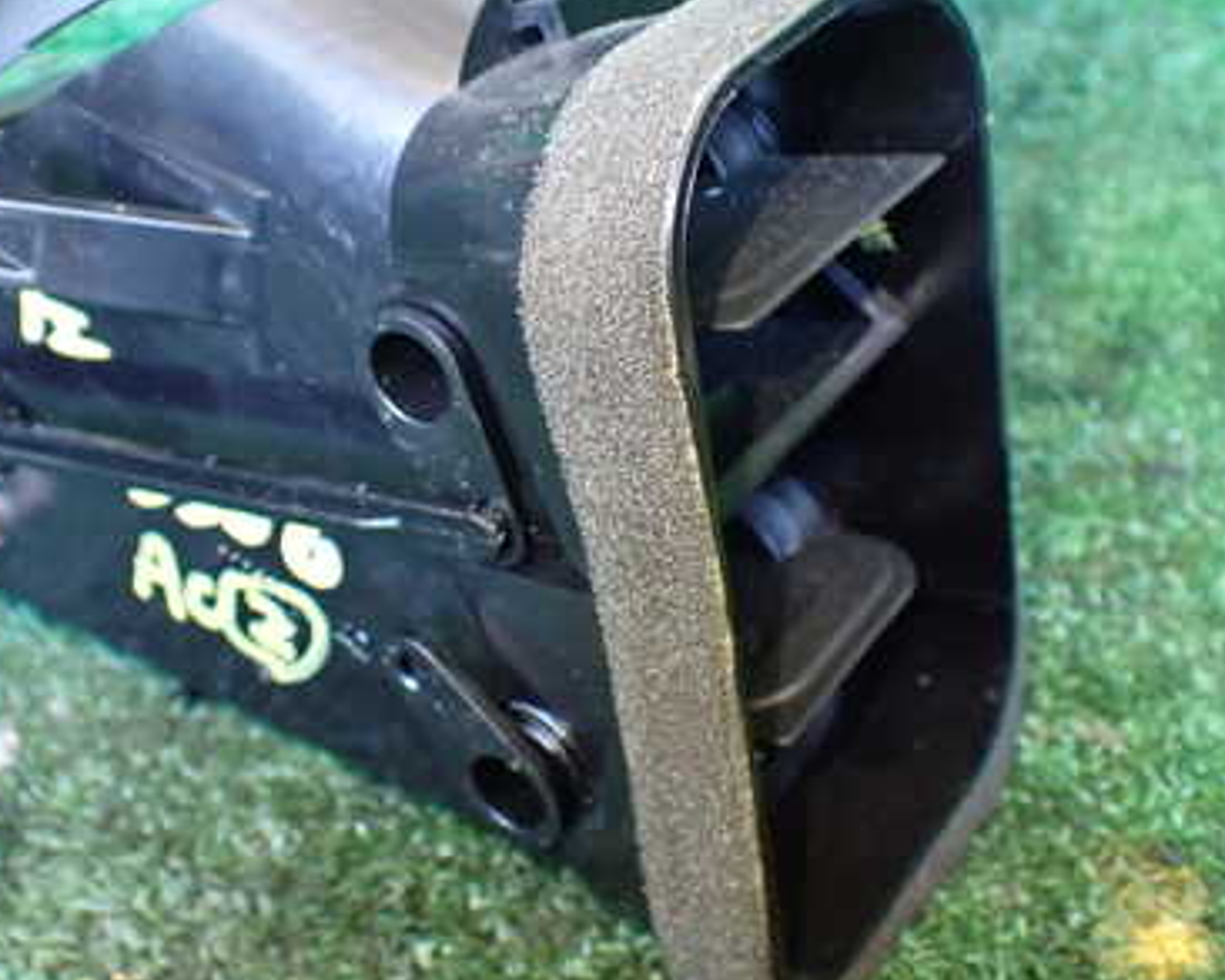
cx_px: 472
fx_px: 1741
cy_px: 324
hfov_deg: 38.6
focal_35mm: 48
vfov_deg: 31.2
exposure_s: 1/40
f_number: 2.3
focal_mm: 5.4
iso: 800
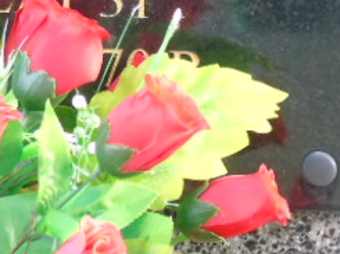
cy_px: -74
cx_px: 22
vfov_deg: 3.5
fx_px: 4158
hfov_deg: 4.7
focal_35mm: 424
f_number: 4.9
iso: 800
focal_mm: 29
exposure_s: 1/60
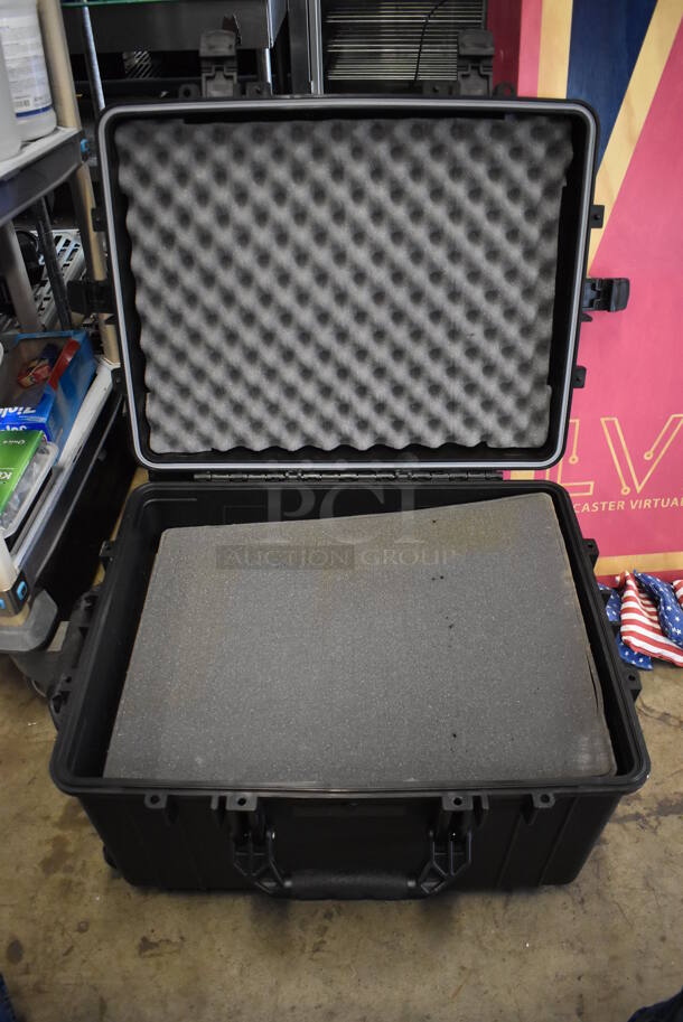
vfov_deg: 67.3
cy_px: 511
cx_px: 342
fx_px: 767
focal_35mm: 27
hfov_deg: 48.0
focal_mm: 18
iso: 3200
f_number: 3.5
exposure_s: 1/125
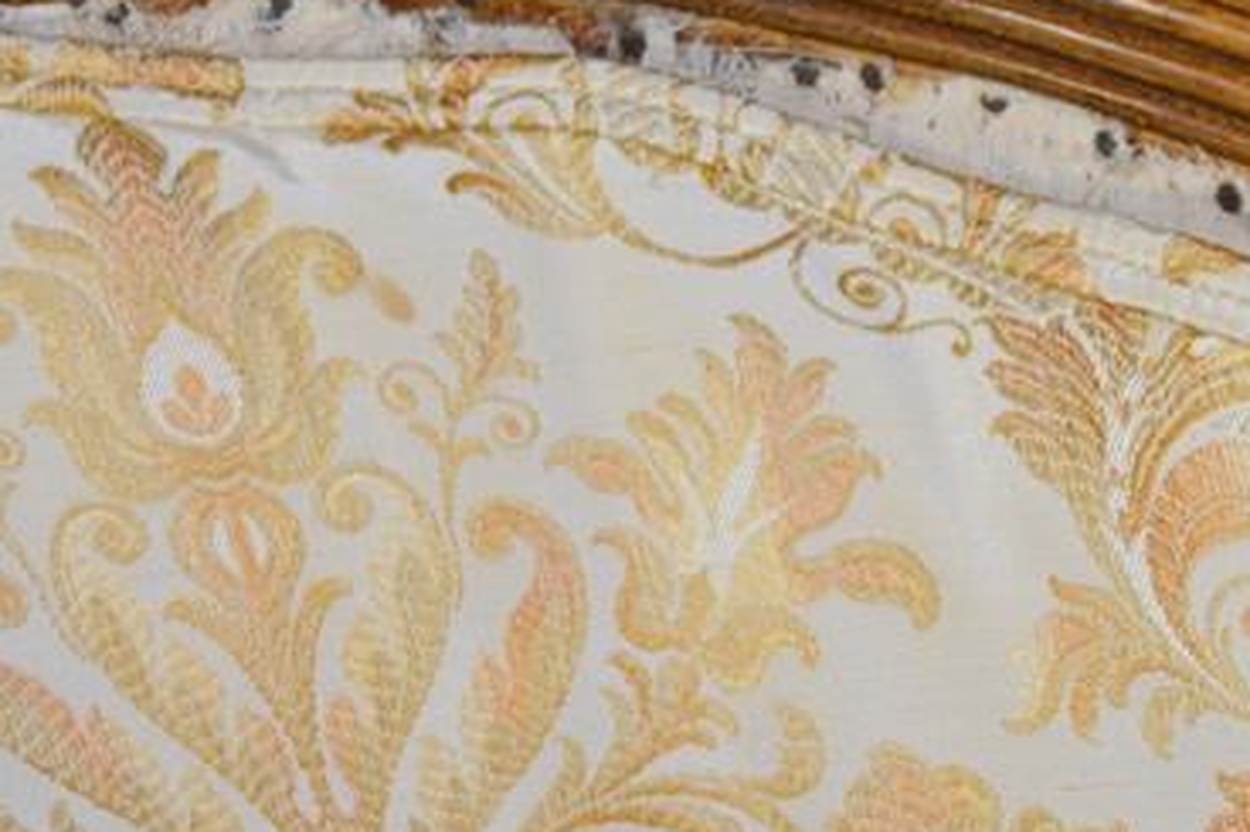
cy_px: 506
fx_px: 3818
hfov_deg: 18.5
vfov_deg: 12.4
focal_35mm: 110
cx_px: 849
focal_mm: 30
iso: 450
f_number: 4.5
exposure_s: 1/60
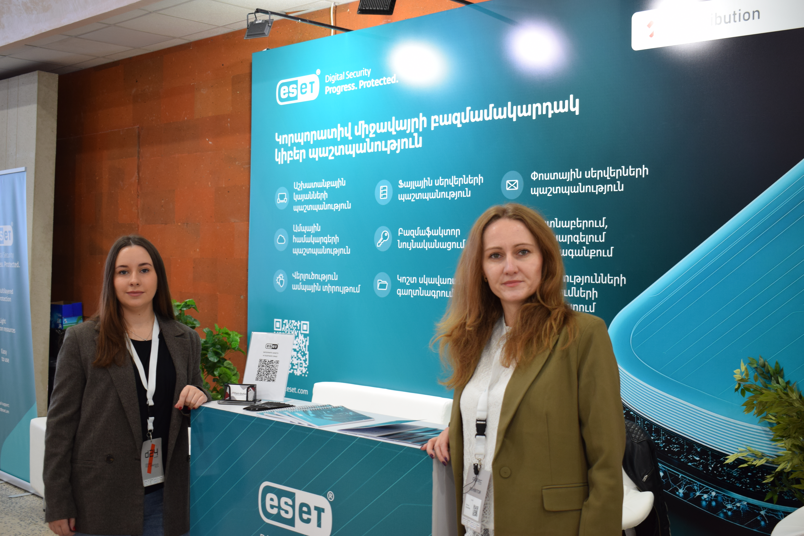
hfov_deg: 45.0
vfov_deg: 30.8
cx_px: 402
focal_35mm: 44
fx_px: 971
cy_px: 268
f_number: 4.2
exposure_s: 1/30
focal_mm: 29
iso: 400
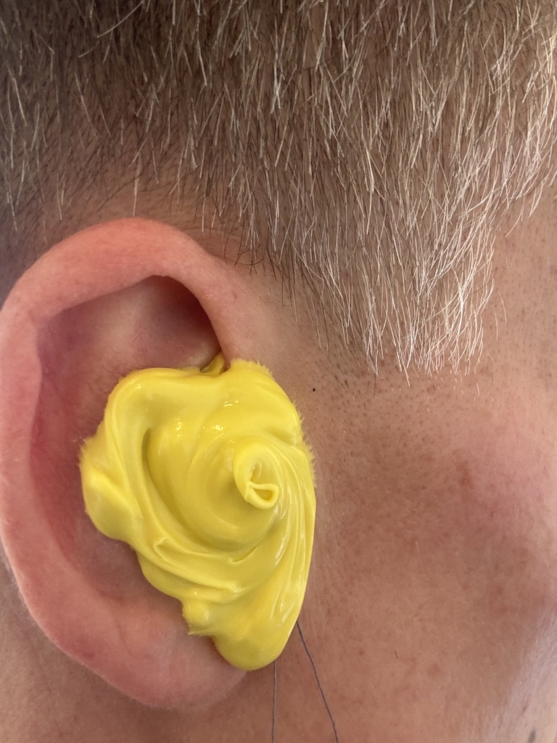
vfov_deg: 60.0
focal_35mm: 30
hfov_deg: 46.8
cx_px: 278
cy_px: 372
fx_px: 644
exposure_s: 1/50
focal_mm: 2.69
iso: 125
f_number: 1.9
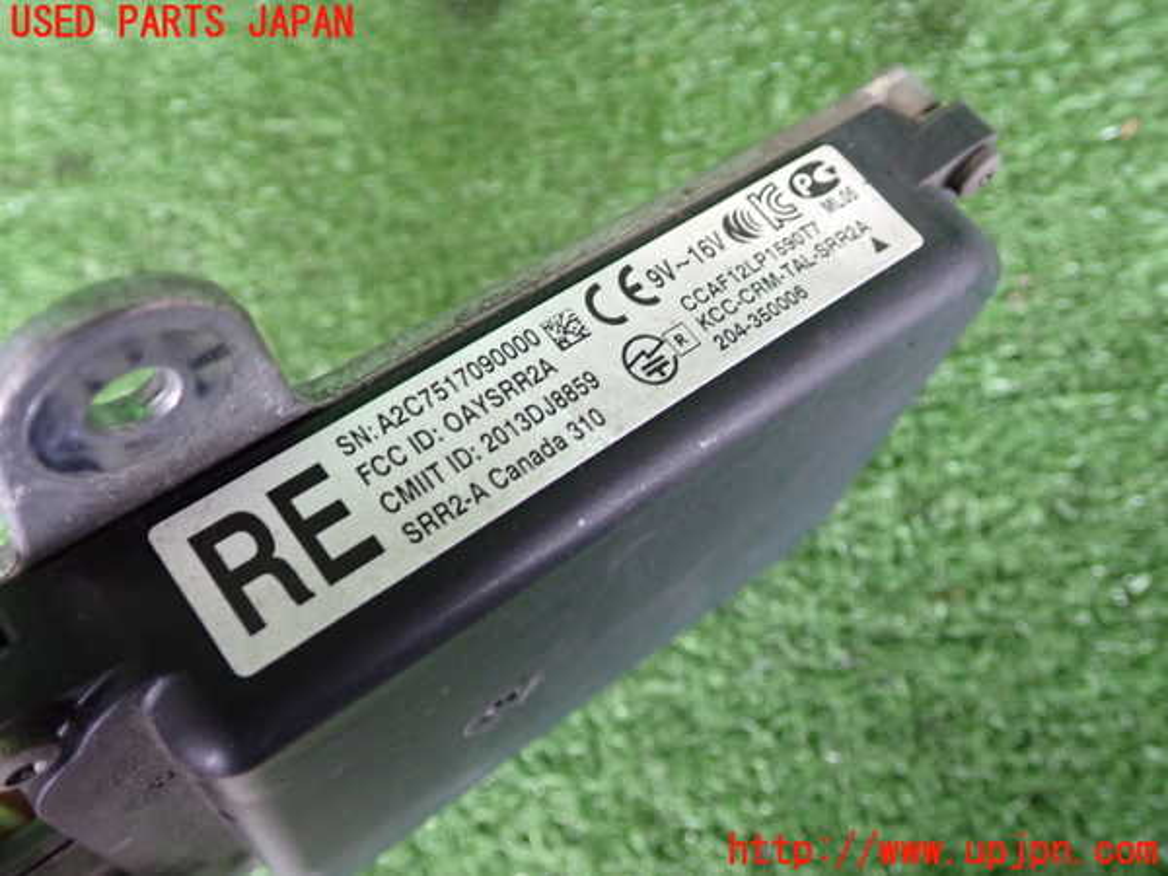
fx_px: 1080
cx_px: 584
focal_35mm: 32
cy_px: 438
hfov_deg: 56.8
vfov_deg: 44.2
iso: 400
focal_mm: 5.79
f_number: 2.4
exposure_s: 1/30
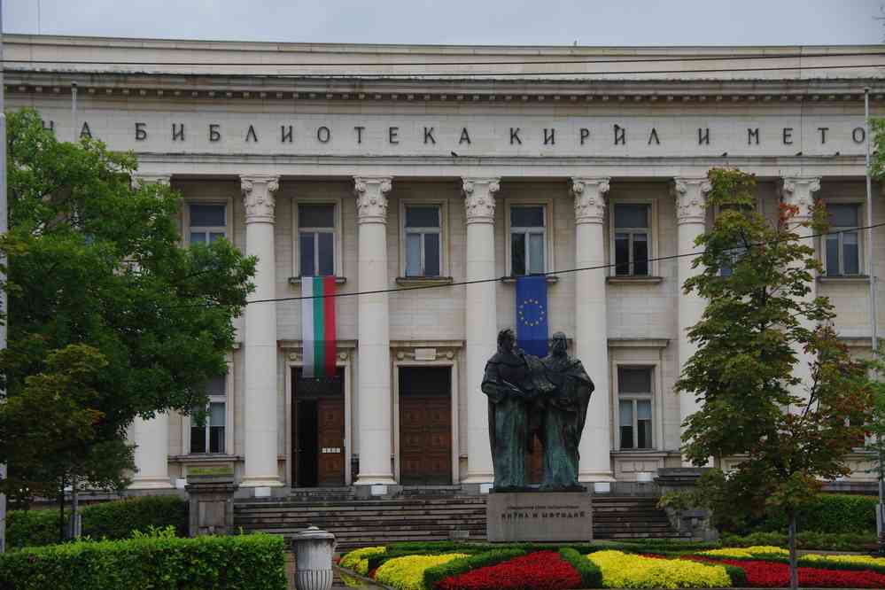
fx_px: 2139
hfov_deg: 23.4
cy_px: 295
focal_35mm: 87
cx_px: 442
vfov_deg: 15.7
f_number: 8
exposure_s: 1/100
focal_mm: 57.5
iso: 200
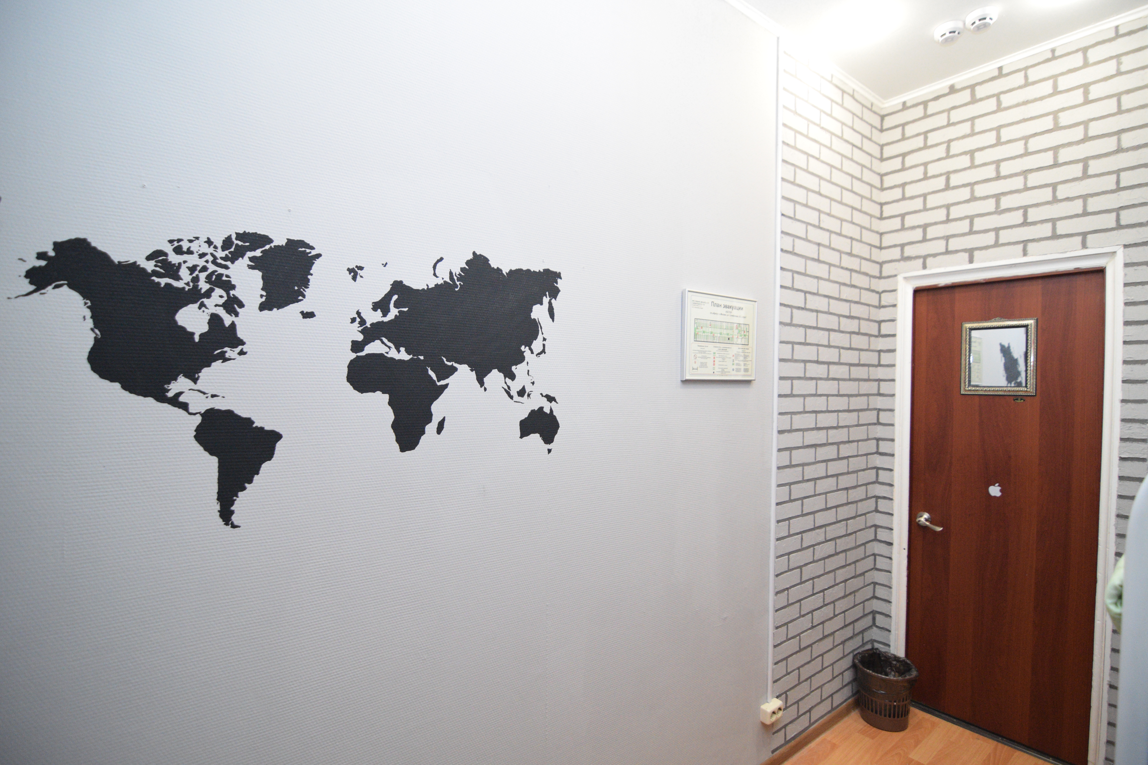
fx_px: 526
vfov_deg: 72.1
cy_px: 382
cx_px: 574
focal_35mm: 16
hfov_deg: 95.0
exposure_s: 1/60
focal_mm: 11
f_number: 2.8
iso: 2500
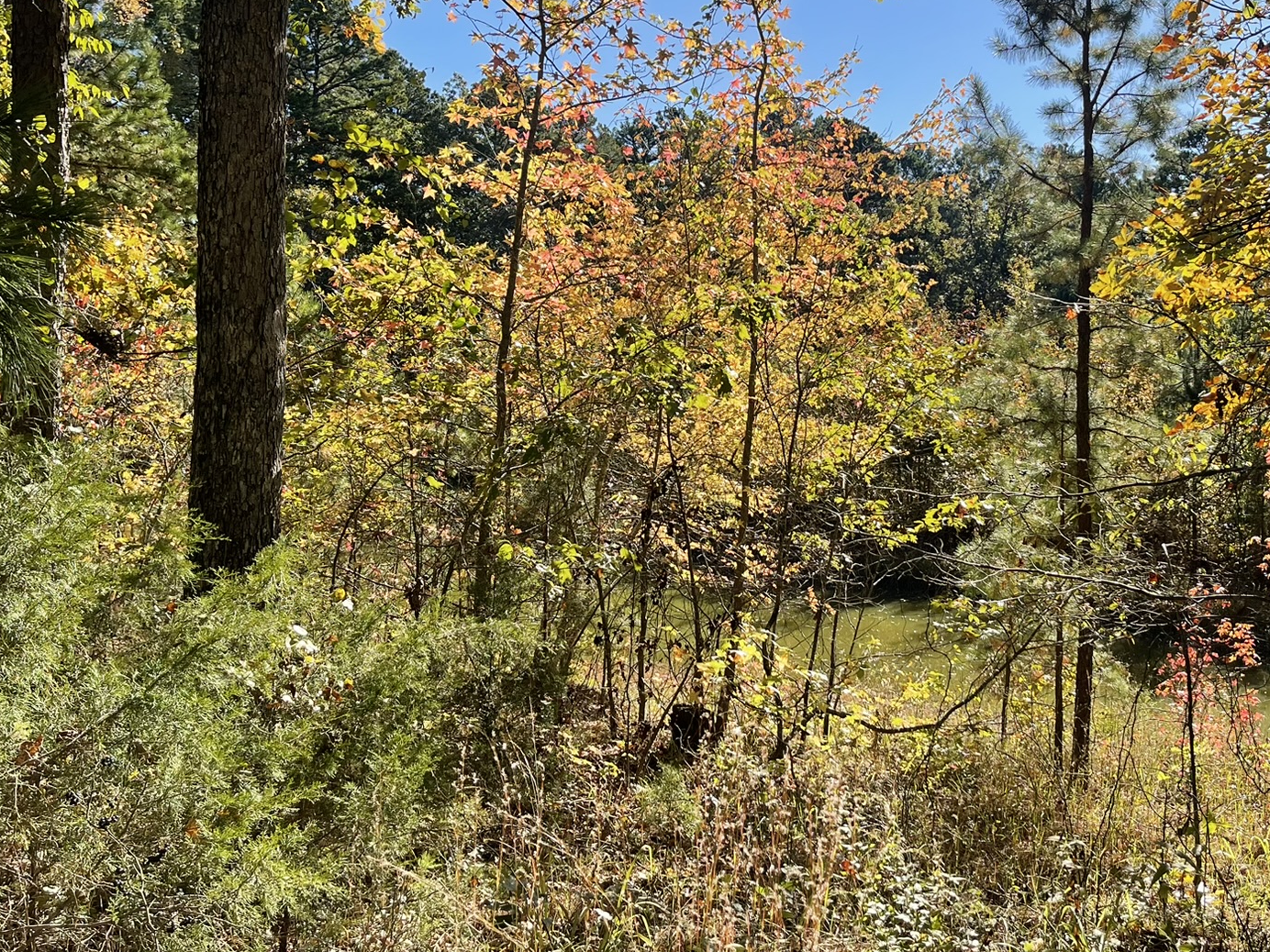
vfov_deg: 38.4
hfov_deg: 49.8
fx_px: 1357
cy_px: 349
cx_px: 765
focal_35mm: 37
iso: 32
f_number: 1.6
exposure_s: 1/1534
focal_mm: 5.1
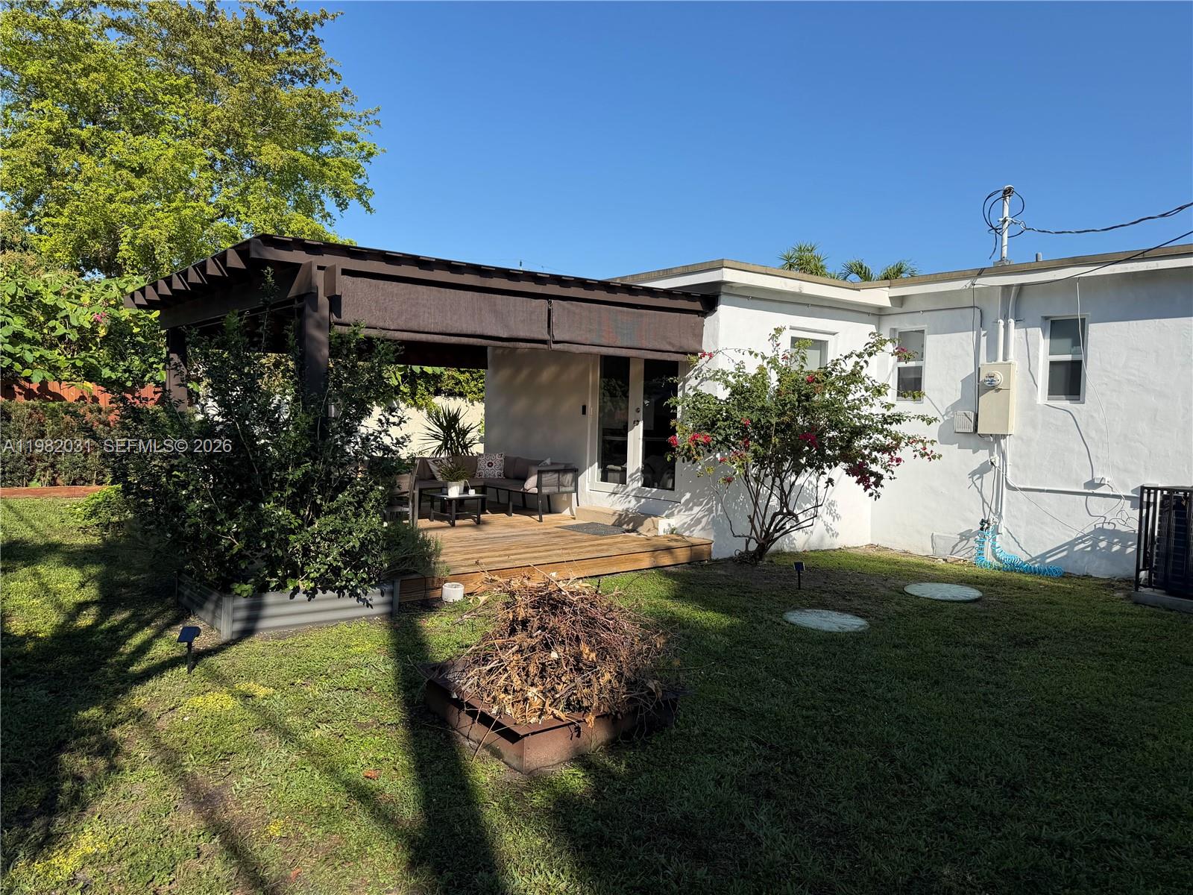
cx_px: 596
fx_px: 827
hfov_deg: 71.6
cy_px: 448
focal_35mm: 24
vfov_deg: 56.8
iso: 80
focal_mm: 6.76
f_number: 1.78
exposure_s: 1/4167
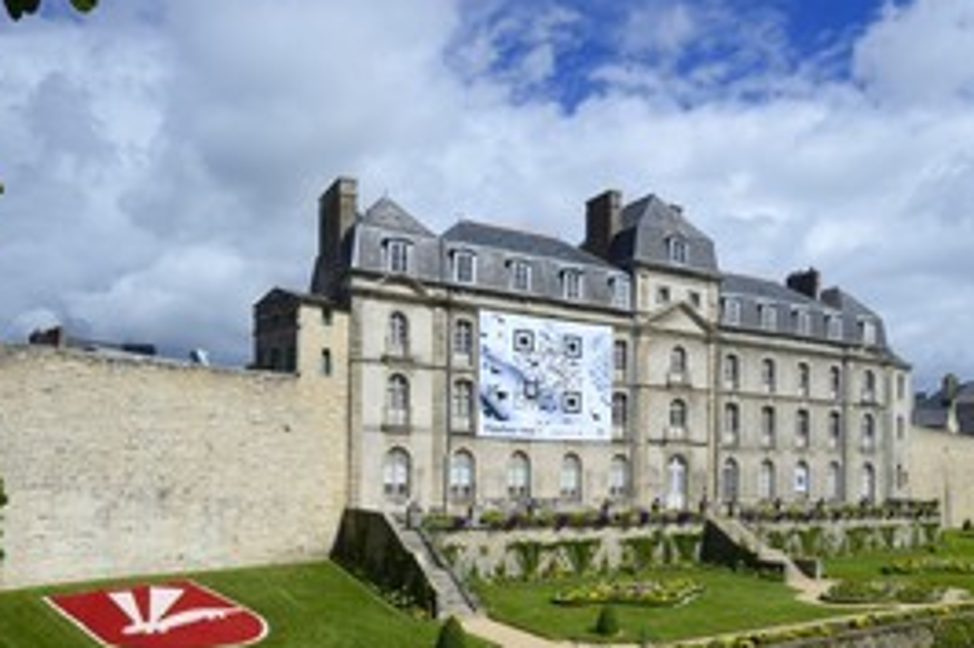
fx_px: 811
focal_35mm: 30
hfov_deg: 61.8
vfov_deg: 42.4
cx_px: 538
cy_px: 476
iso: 200
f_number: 18
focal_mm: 19
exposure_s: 1/200
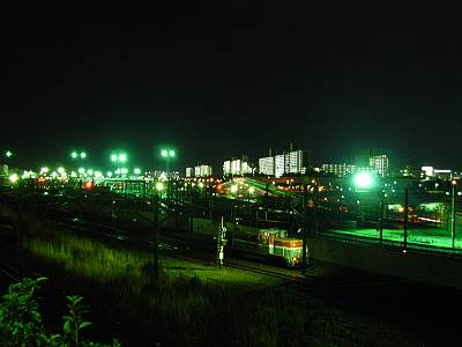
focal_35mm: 38
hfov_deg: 49.0
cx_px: 231
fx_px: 507
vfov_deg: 37.7
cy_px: 174
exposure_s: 1/1.4
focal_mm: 6.3
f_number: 2.9
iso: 282
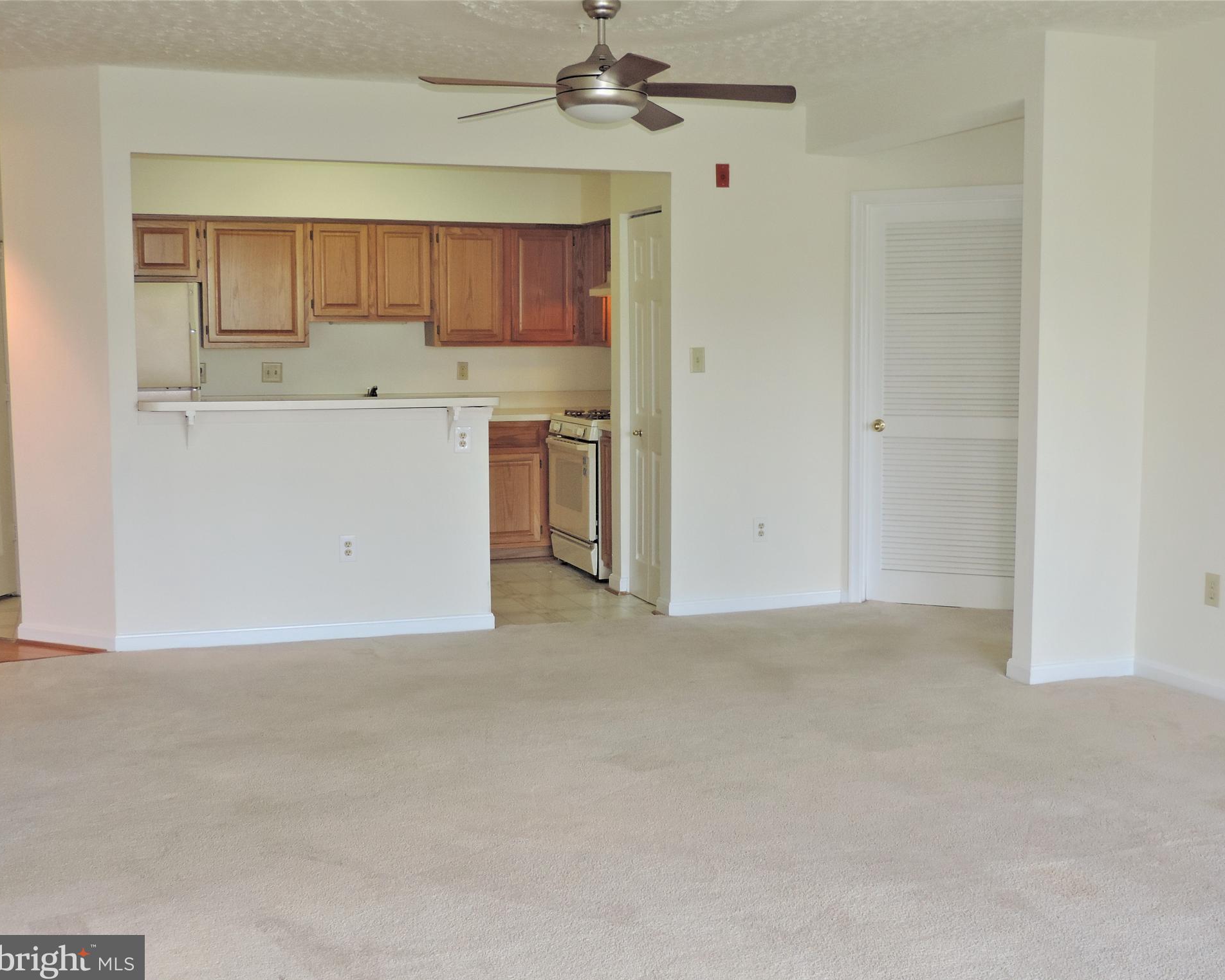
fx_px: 1523
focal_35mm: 42
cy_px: 494
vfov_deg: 35.7
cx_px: 643
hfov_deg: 43.8
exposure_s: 1/50
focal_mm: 7.1
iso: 200
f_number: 3.3
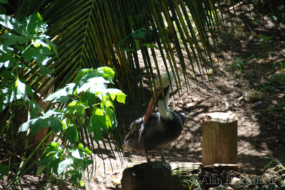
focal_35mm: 300
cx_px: 142
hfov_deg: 6.9
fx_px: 2377
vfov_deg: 4.6
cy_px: 95
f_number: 5.6
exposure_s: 1/60
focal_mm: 200
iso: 100
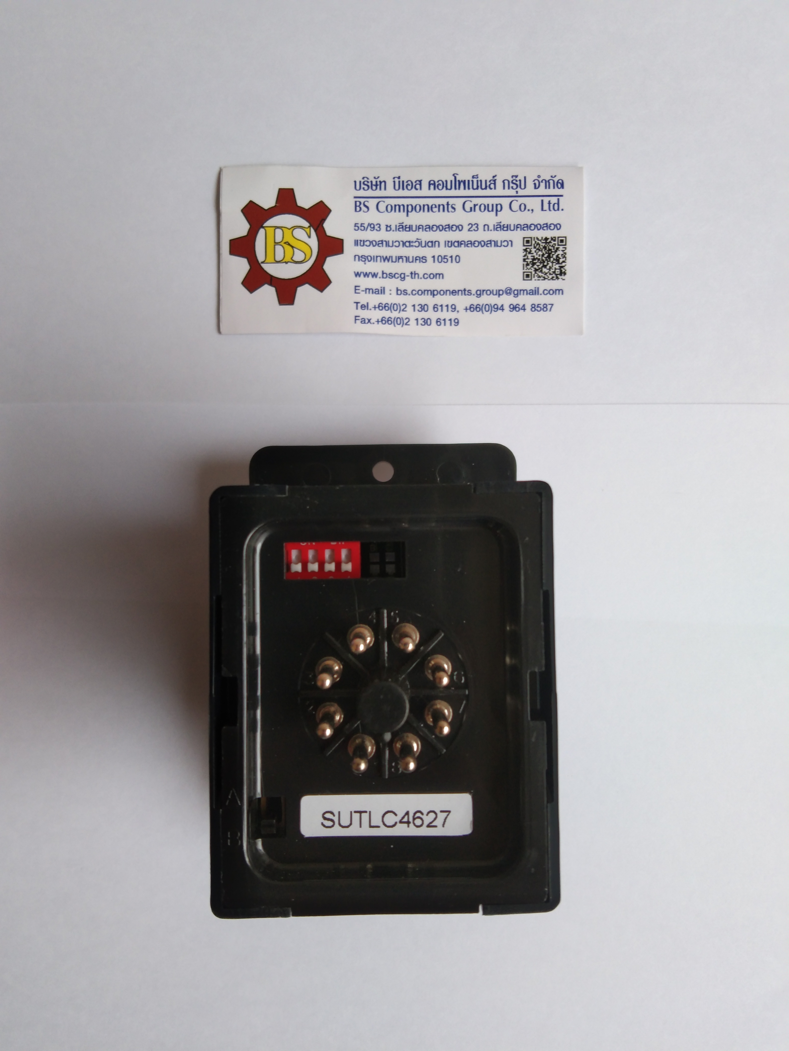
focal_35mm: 30
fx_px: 912
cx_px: 394
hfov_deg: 46.8
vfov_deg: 60.0
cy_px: 526
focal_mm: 3.65
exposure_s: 1/100
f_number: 2.2
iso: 136
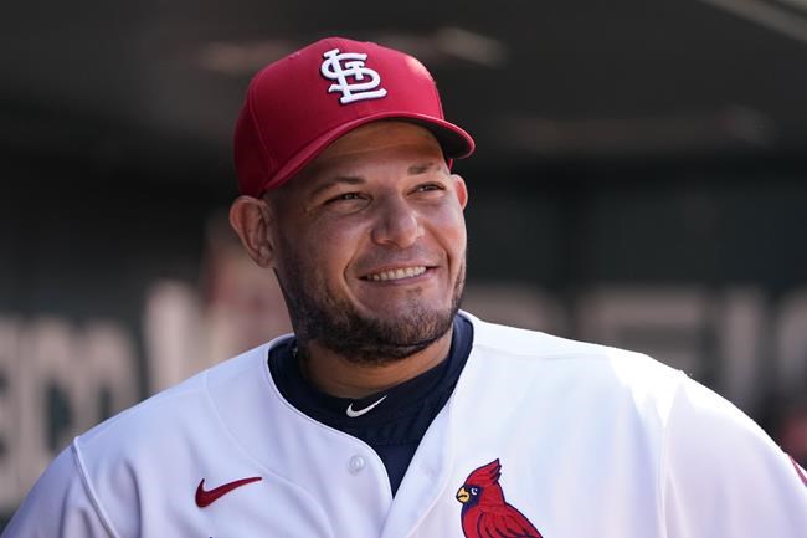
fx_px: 8964
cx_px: 404
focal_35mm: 400
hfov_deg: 5.2
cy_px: 269
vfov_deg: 3.4
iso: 4000
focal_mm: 400
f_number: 6.3
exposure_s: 1/2500
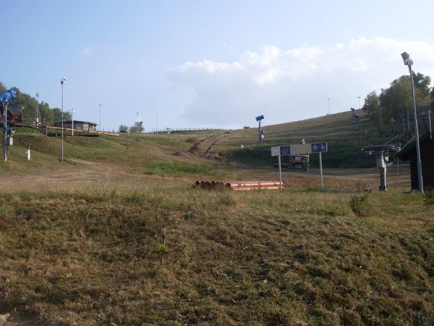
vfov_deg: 36.8
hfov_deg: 47.9
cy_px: 161
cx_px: 213
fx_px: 489
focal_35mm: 39
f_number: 8.4
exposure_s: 1/180
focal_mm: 6.3
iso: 80
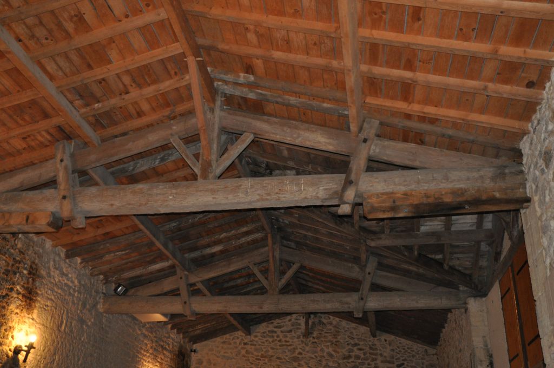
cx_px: 277
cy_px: 184
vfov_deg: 35.4
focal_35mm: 38
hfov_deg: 51.3
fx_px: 576
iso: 800
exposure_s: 1/60
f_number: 4
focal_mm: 25
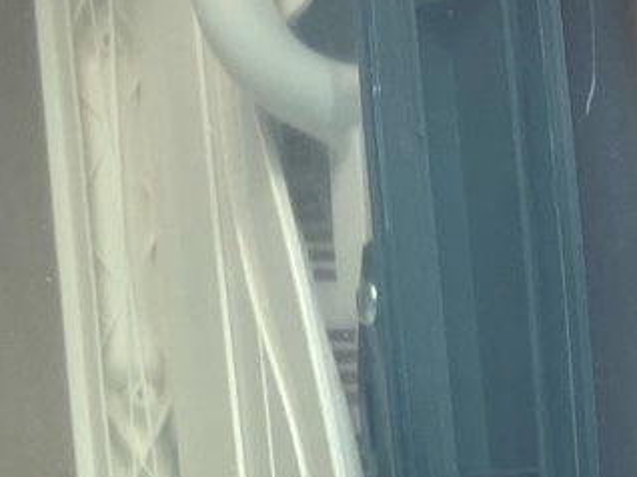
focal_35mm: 165
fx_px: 3034
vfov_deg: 9.0
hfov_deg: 10.2
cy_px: 178
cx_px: -964
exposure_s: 1/100
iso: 50
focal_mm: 4.25
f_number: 1.8
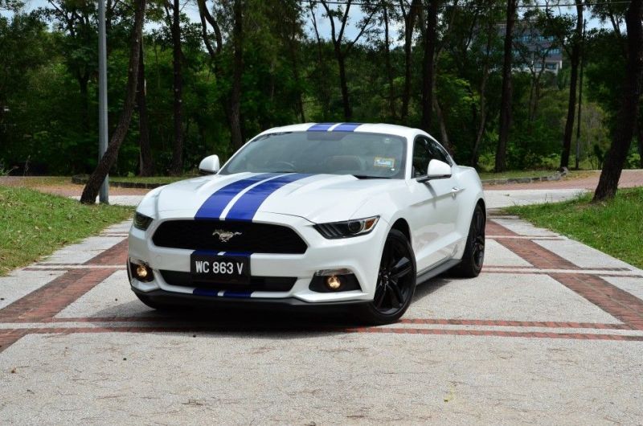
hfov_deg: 32.0
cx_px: 322
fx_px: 1123
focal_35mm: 63
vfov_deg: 21.5
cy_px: 213
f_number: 14
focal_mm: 42
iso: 400
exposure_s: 1/640
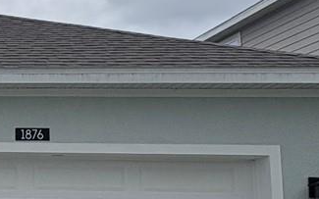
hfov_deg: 22.6
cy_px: 144
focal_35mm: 73
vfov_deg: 17.8
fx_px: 635
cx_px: -170
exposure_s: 1/2273
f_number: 2.2
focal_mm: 2.22
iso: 40
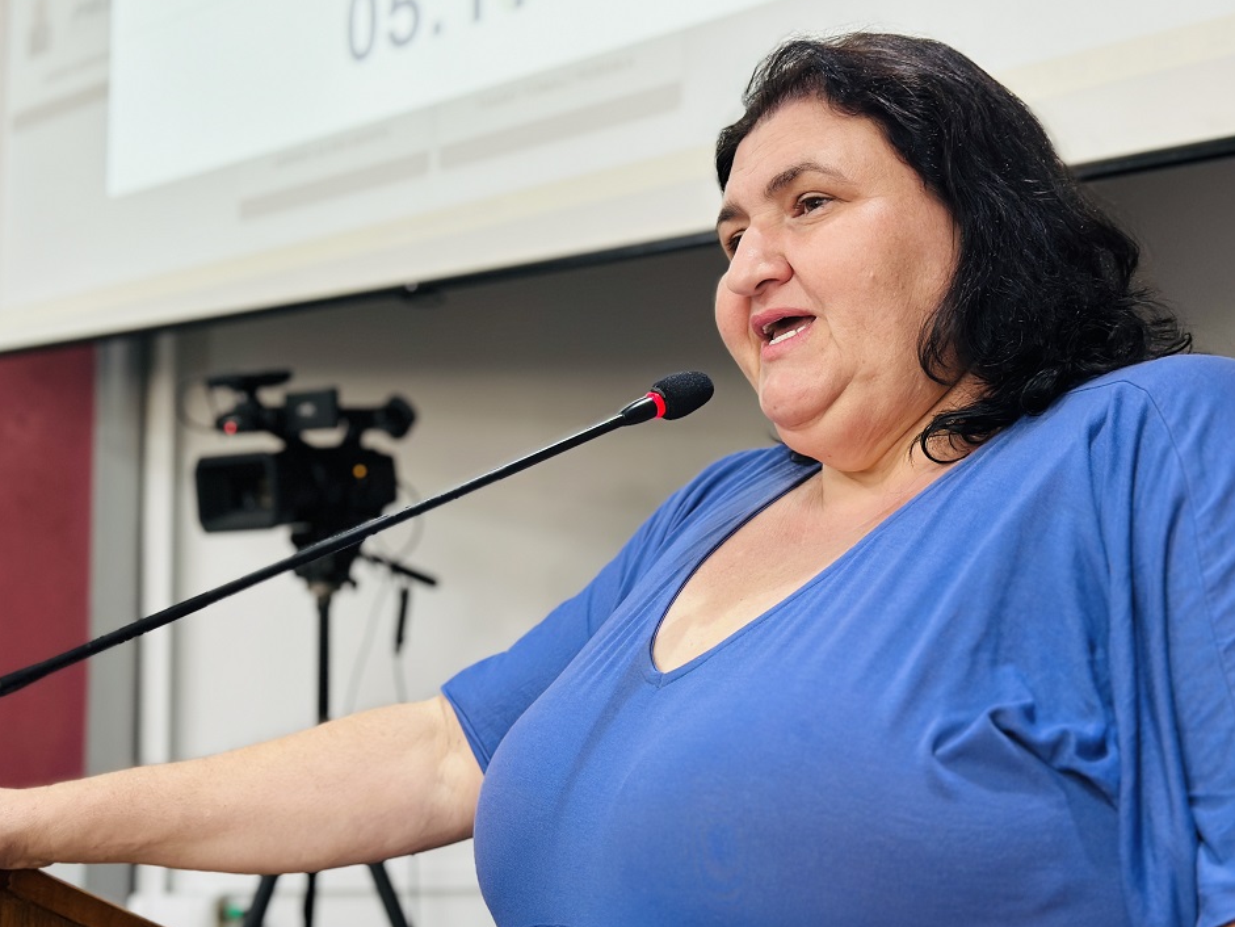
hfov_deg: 37.5
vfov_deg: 28.6
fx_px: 1820
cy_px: 457
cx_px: 585
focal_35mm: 51
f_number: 1.78
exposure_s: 1/60
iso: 250
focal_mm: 6.86
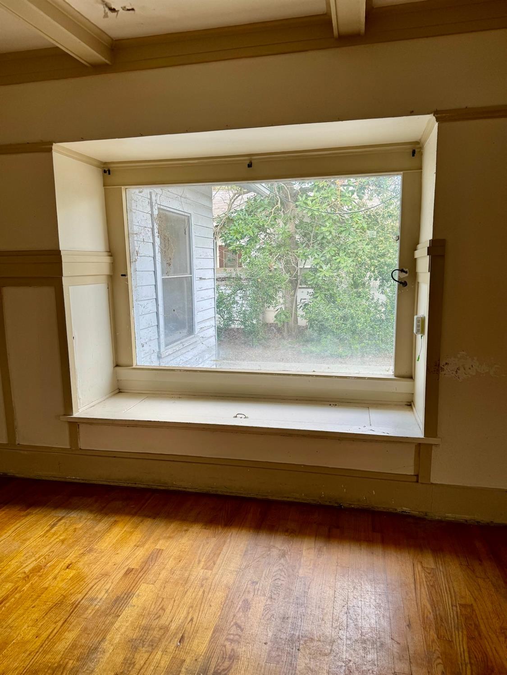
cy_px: 338
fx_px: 469
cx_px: 254
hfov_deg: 56.8
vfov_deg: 71.6
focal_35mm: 24
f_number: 1.78
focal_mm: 6.86
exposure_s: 1/121
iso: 100
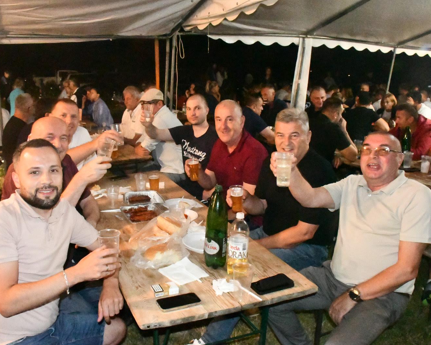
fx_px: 395
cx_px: 193
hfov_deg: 57.1
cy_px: 175
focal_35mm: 31
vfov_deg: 47.1
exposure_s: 1/60
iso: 45600
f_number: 9
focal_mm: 18
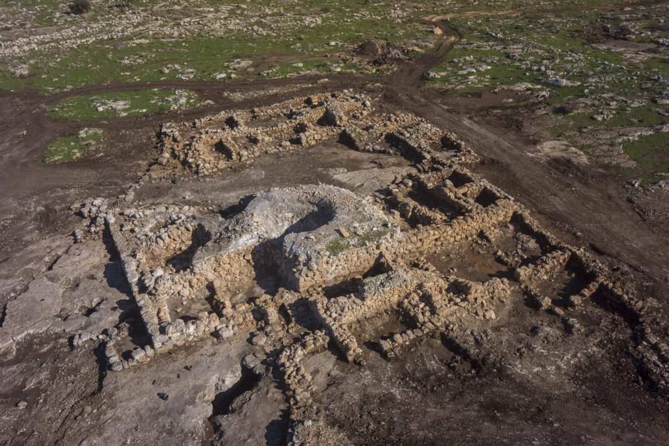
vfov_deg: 43.6
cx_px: 334
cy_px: 223
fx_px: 557
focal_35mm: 30
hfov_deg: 61.9
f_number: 10
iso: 100
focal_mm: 20
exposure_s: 1/320
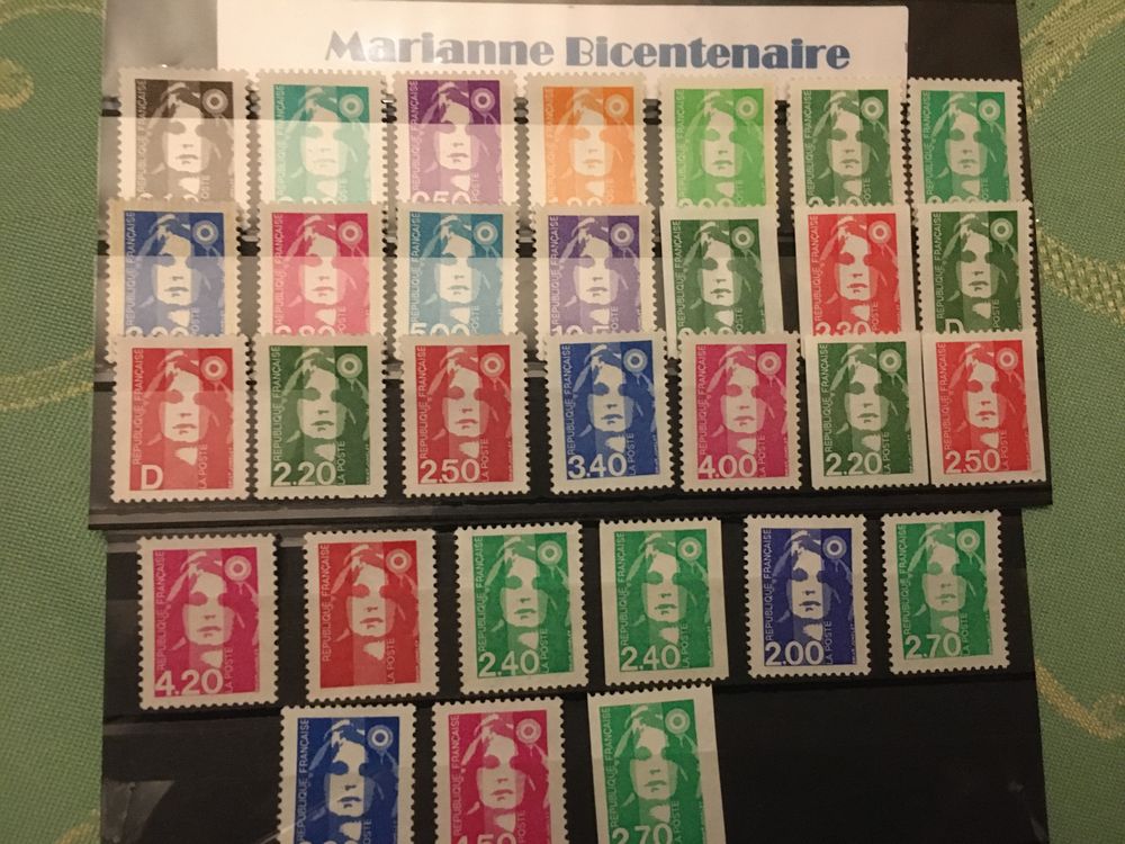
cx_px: 562
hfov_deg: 61.7
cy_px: 422
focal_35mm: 29
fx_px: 942
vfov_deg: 48.2
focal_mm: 4.15
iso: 320
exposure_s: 1/17
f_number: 2.2
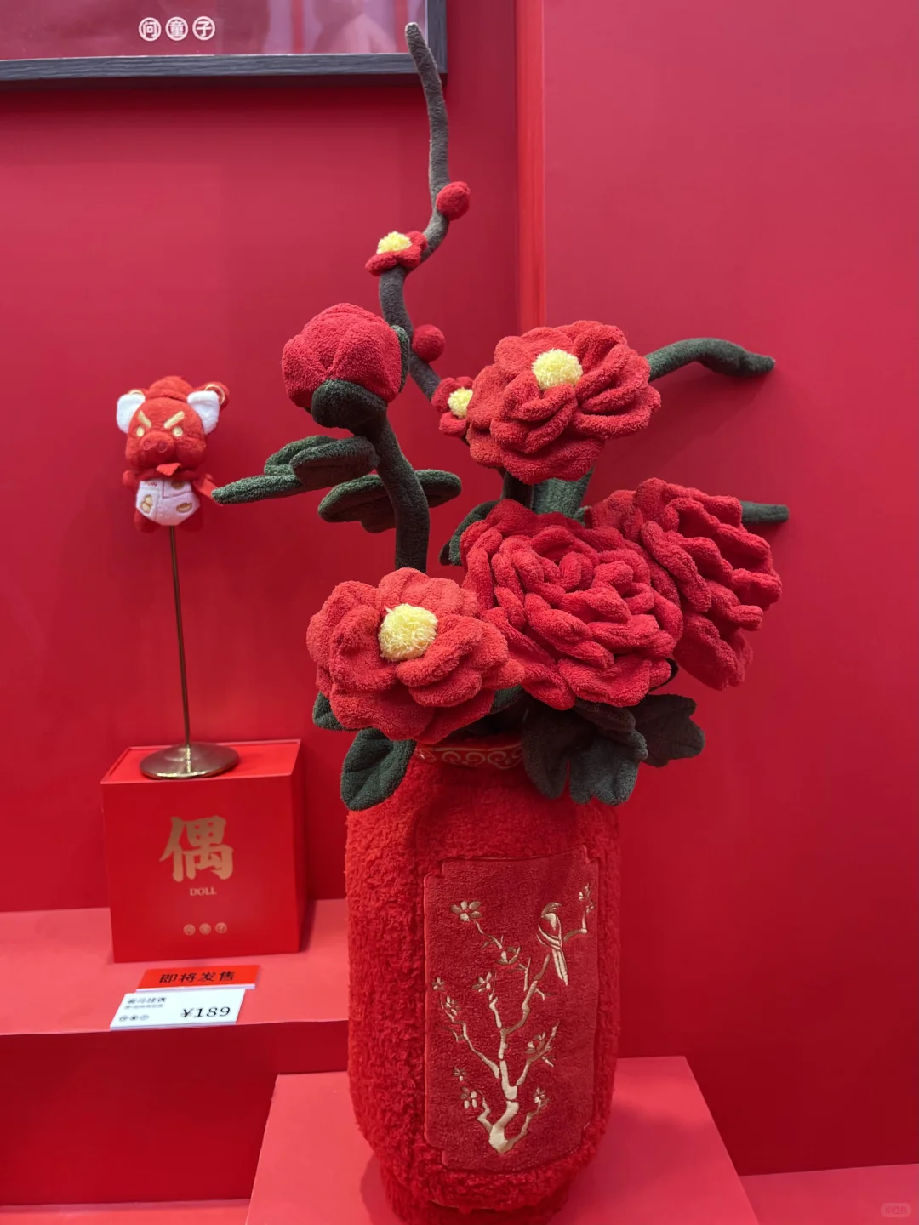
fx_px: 920
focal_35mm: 26
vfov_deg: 67.3
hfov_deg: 53.1
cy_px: 612
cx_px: 460
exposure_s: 1/121
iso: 100
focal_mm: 5.1
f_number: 1.6
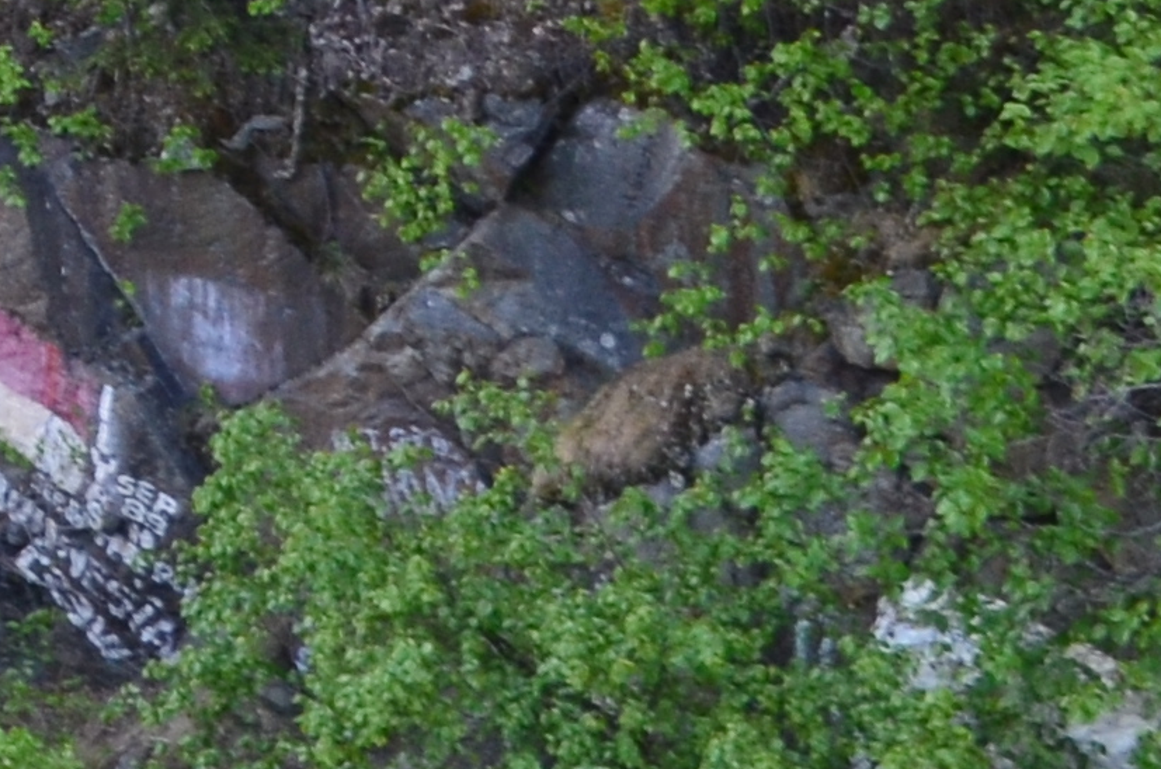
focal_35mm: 268
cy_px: -1473
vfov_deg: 4.9
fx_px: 8626
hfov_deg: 7.2
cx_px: -1784
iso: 400
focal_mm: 30
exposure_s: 1/40
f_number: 10
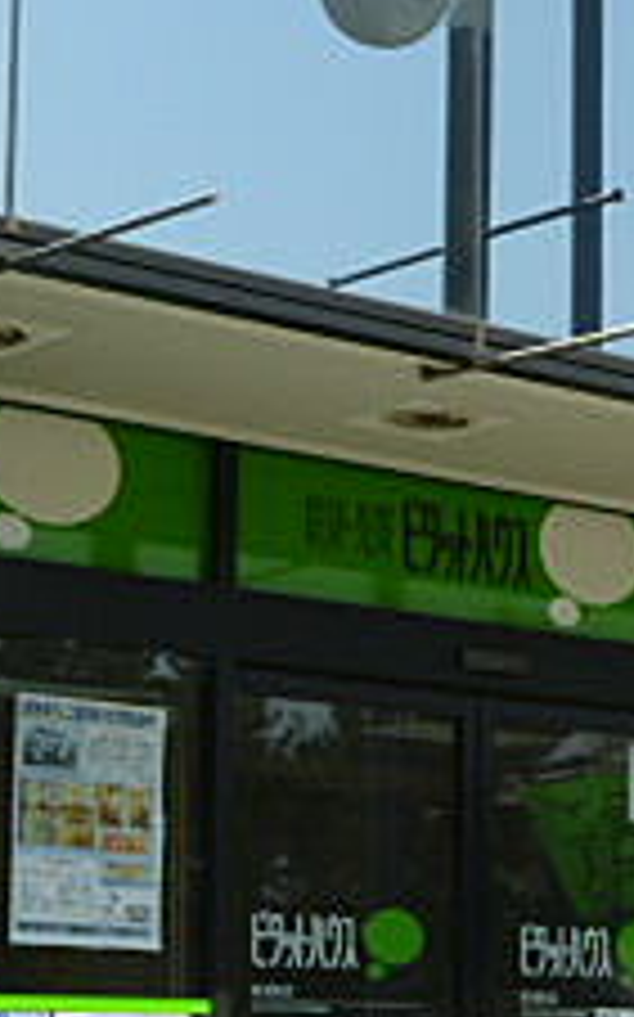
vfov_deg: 19.1
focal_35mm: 108
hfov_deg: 12.0
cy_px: 783
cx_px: 576
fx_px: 2990
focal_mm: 6.3
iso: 80
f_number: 4
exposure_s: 1/320
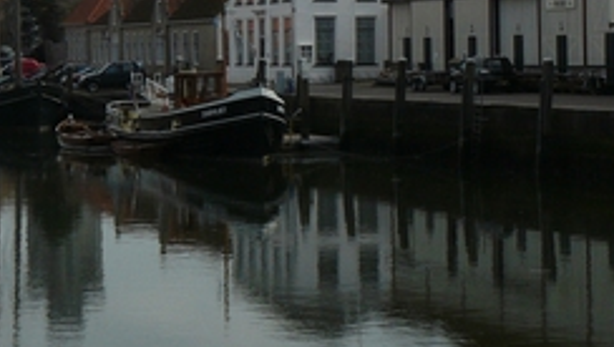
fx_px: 2005
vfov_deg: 9.8
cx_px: 214
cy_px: -40
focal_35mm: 123
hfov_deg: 17.4
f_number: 6.3
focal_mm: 7.7
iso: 100
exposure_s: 1/500
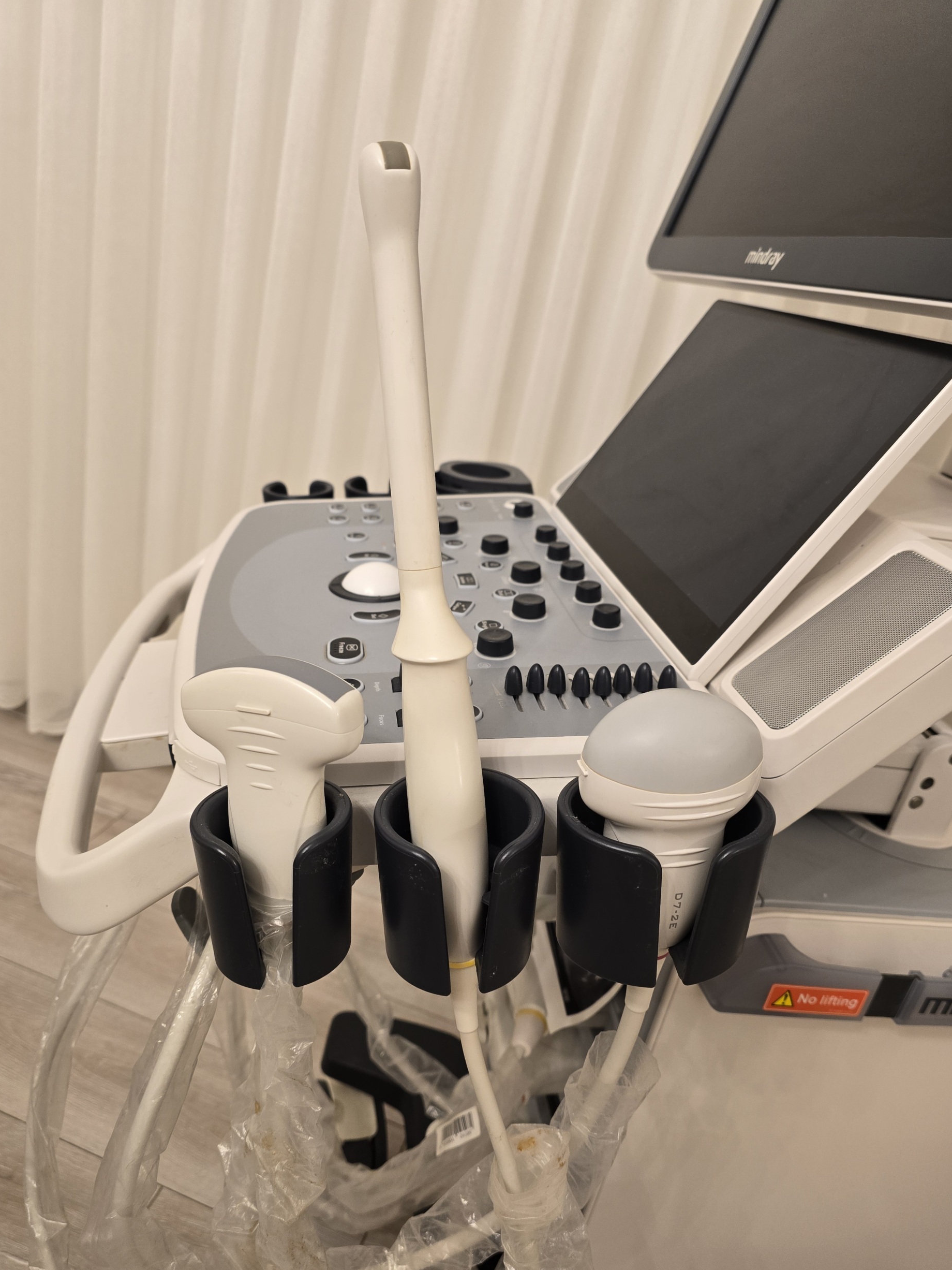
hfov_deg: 56.8
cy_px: 659
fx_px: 880
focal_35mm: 24
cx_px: 474
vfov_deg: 71.6
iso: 160
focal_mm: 6.3
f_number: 1.7
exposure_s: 1/100
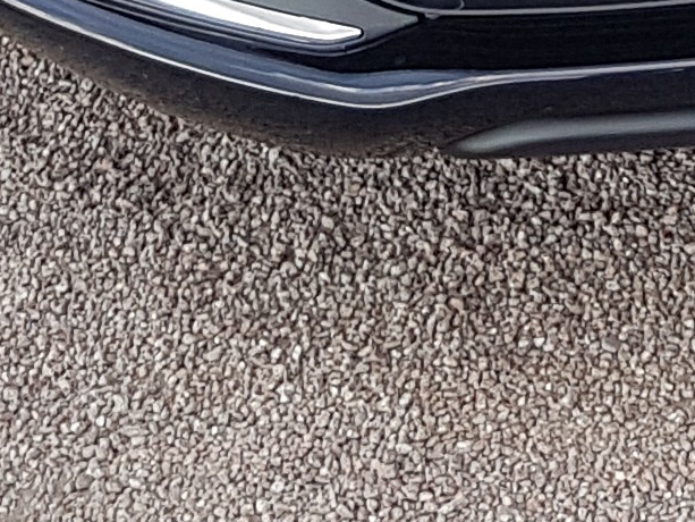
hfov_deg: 11.1
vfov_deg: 7.4
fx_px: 3434
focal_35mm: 171
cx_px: 1037
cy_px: -1157
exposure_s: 1/317
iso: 40
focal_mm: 4.2
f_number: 1.7
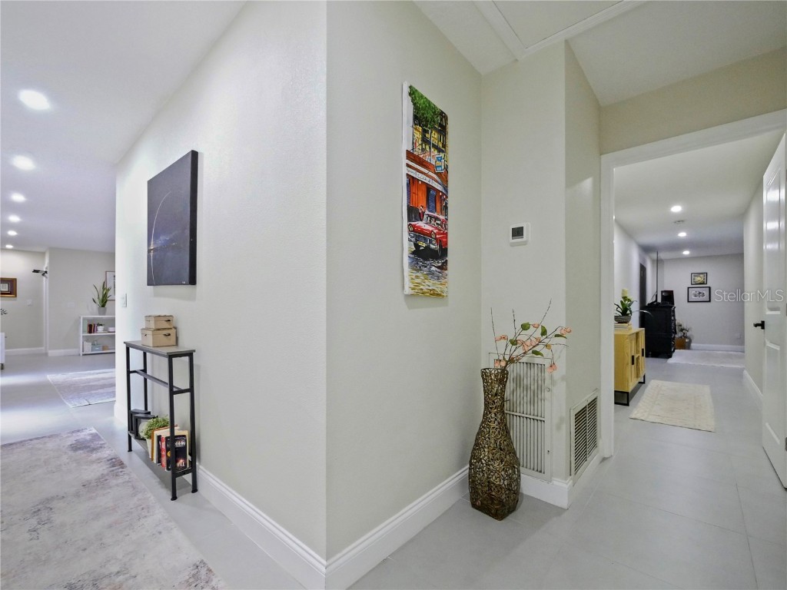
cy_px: 295
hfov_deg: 102.1
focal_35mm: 14
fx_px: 318
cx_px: 394
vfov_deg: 85.7
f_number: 4
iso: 3200
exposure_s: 1/60
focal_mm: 7
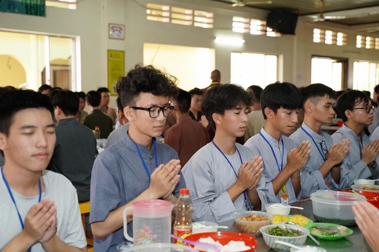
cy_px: 126
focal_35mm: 50
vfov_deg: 27.0
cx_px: 190
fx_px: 526
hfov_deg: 39.6
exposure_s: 1/125
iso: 1250
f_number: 3.5
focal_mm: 50
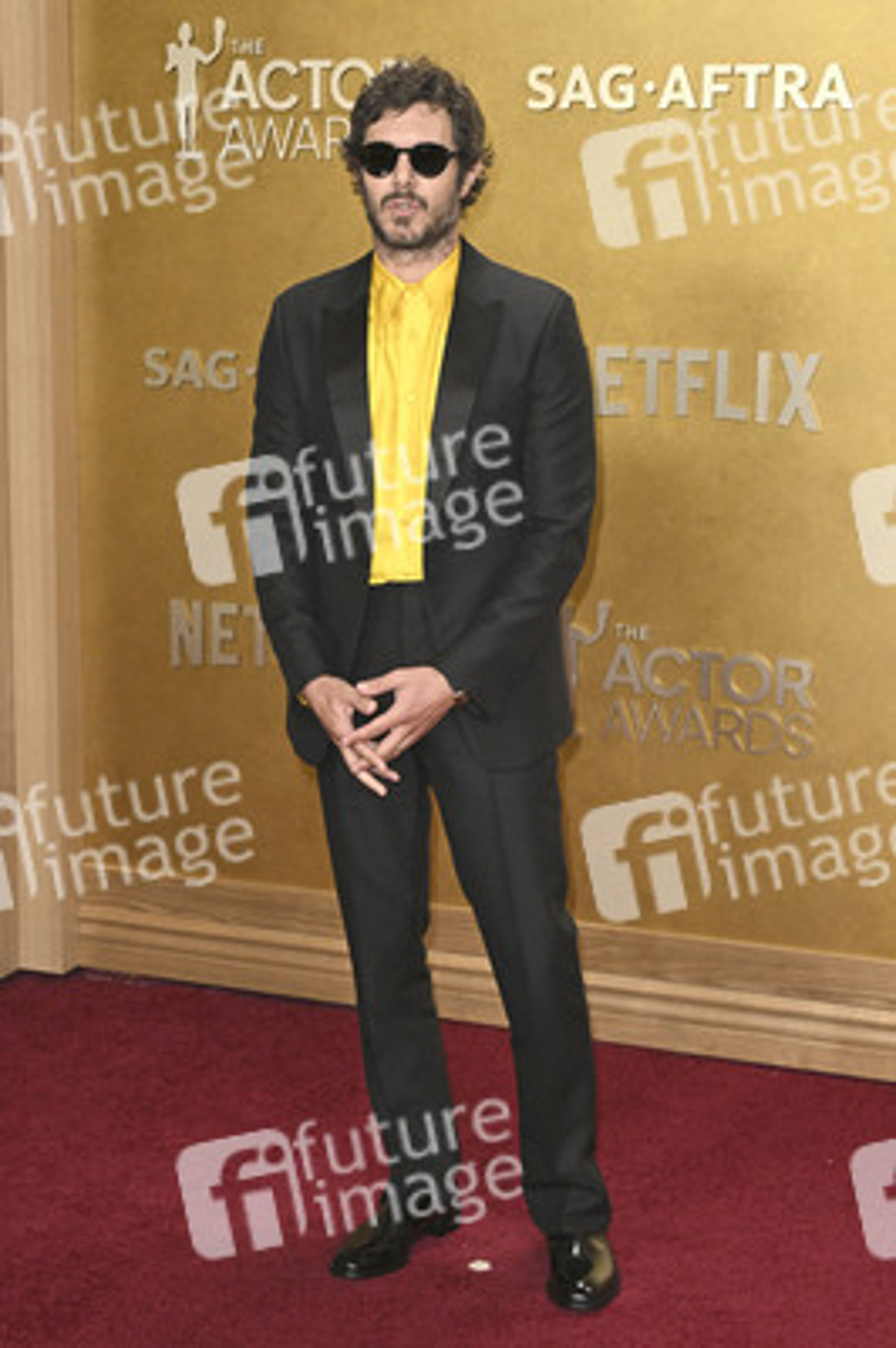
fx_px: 2132
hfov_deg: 23.7
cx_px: 448
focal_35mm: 57
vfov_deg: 35.1
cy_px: 674
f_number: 5.6
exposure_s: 1/320
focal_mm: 57
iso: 2500
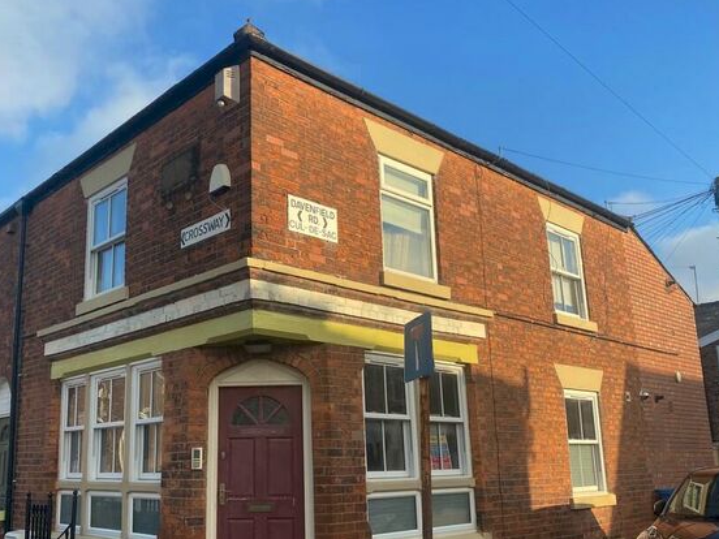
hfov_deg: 54.8
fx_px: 685
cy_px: 313
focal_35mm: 33
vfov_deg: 42.8
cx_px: 276
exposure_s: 1/1429
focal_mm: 4.25
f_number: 1.8
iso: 32
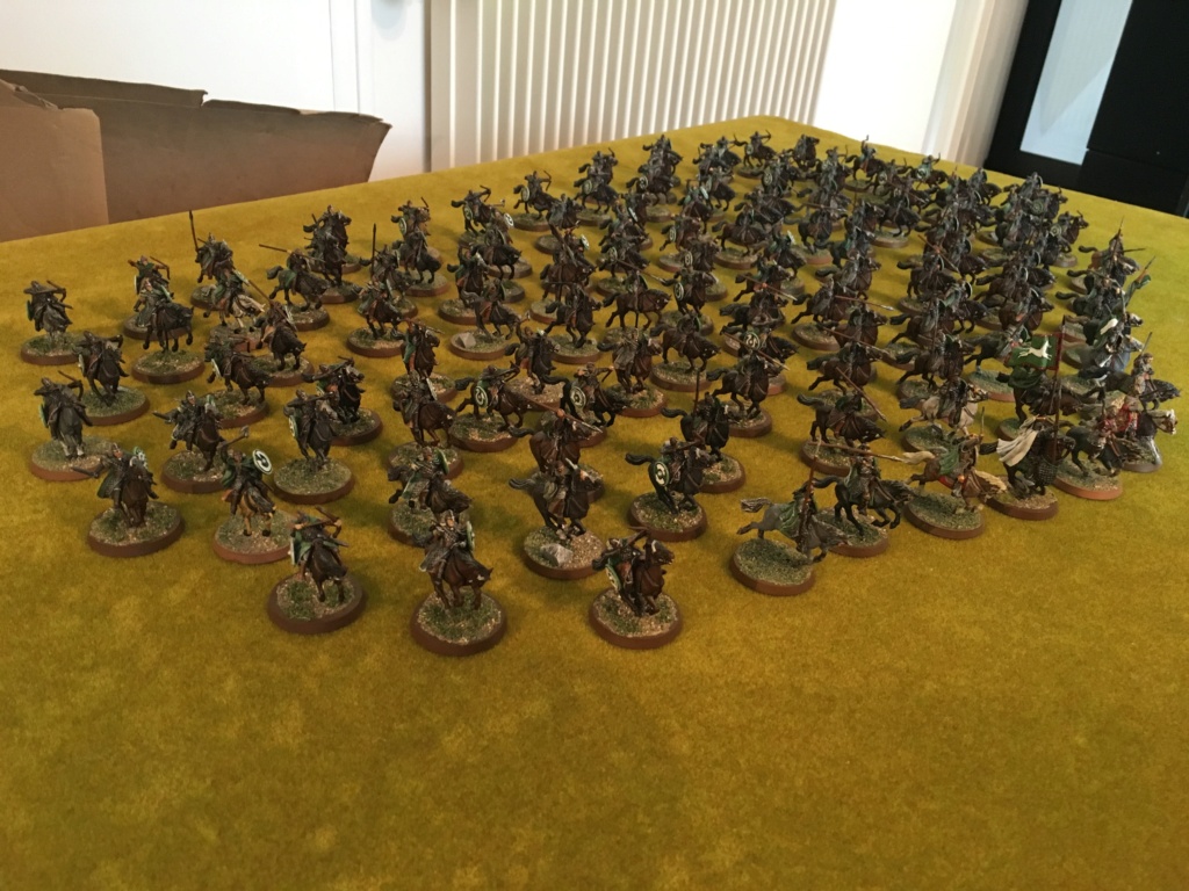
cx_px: 594
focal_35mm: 29
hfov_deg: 61.7
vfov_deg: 48.2
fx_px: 996
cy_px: 446
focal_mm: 4.15
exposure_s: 1/20
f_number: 2.2
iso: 200
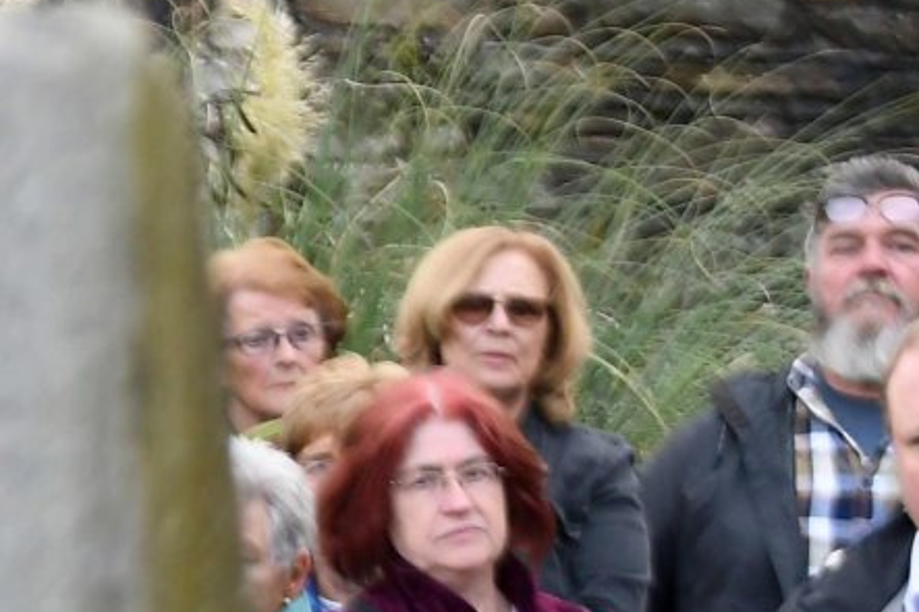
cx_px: -1112
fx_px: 15923
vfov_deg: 2.2
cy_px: 820
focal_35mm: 624
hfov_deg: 3.3
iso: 640
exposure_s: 1/640
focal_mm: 90
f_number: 4.5
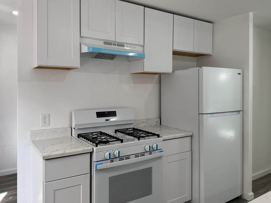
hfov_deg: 63.4
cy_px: 91
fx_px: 219
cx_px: 140
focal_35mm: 28
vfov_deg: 49.7
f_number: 1.78
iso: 64
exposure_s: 1/120
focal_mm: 6.76
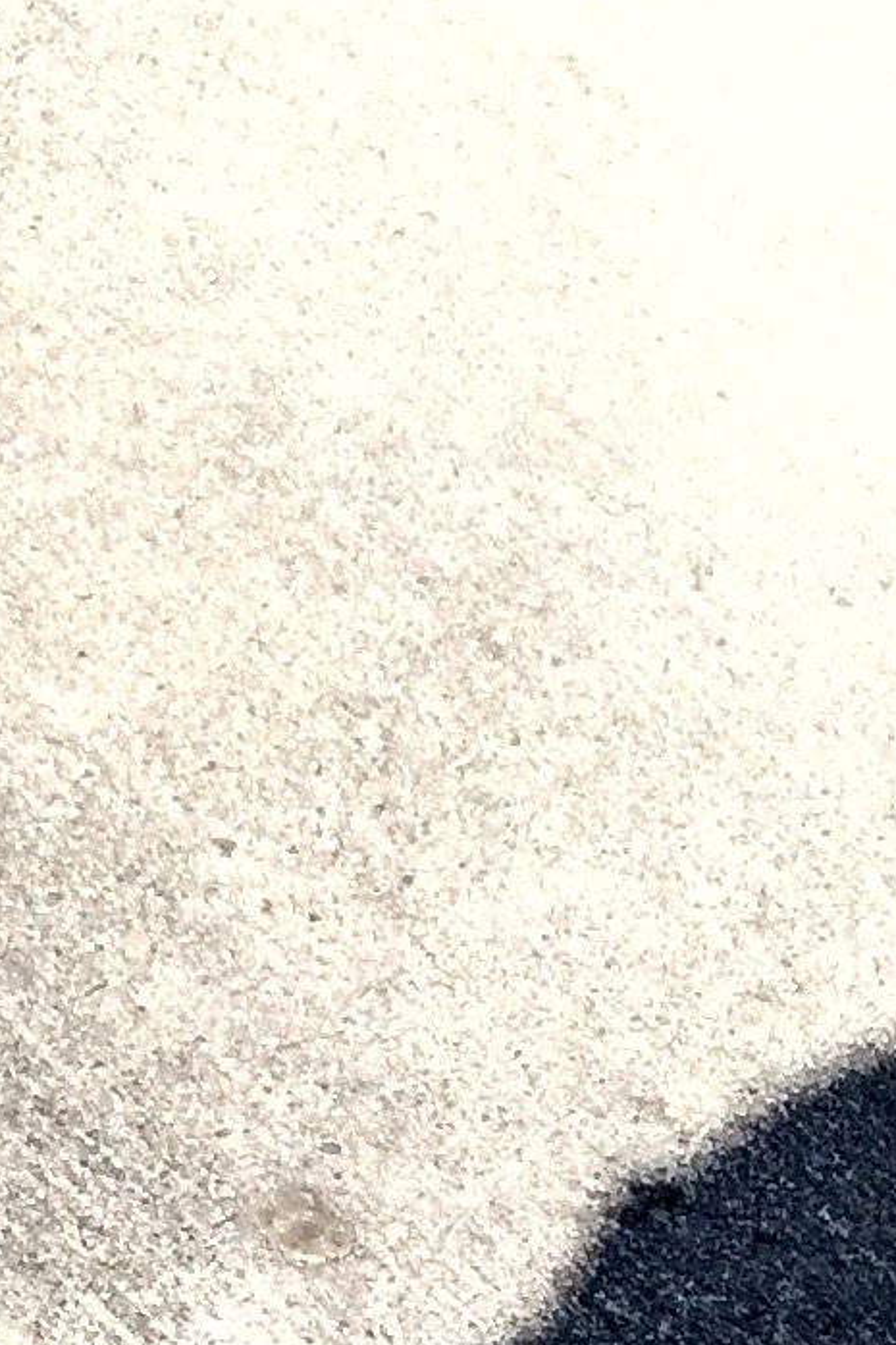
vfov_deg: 12.2
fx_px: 5266
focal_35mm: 141
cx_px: 1148
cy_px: 3016
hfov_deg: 9.6
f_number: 2.2
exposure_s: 1/954
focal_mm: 4.15
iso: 32
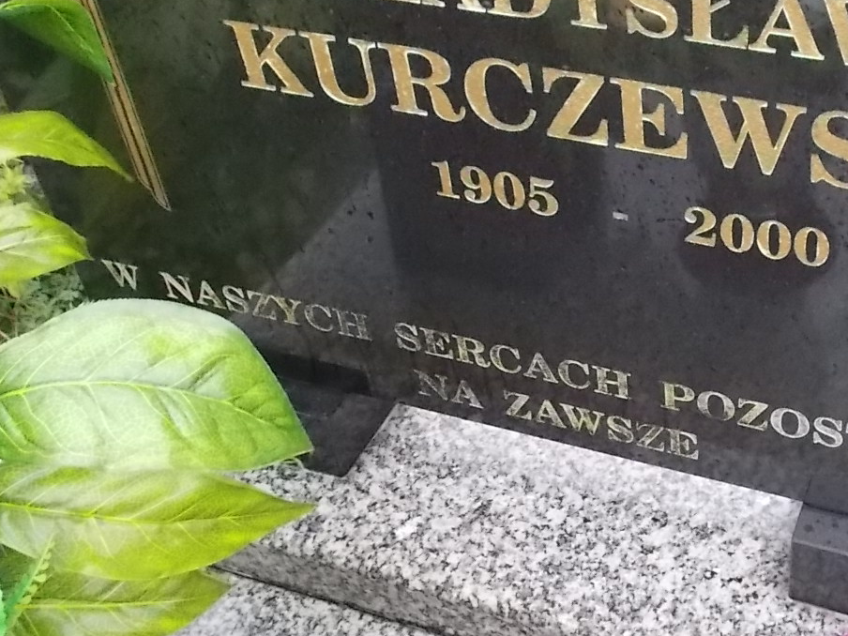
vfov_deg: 31.1
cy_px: 174
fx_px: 1127
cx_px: 705
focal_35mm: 46
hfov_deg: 39.3
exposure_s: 1/80
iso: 400
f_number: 8
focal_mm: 4.6
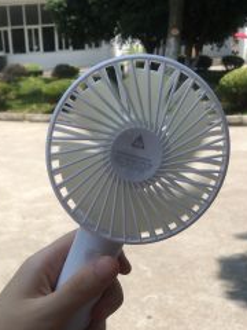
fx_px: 495
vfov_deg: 35.1
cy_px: 285
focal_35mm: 52
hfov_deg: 27.7
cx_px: 69
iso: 25
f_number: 2.2
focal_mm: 4.15
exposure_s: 1/1099
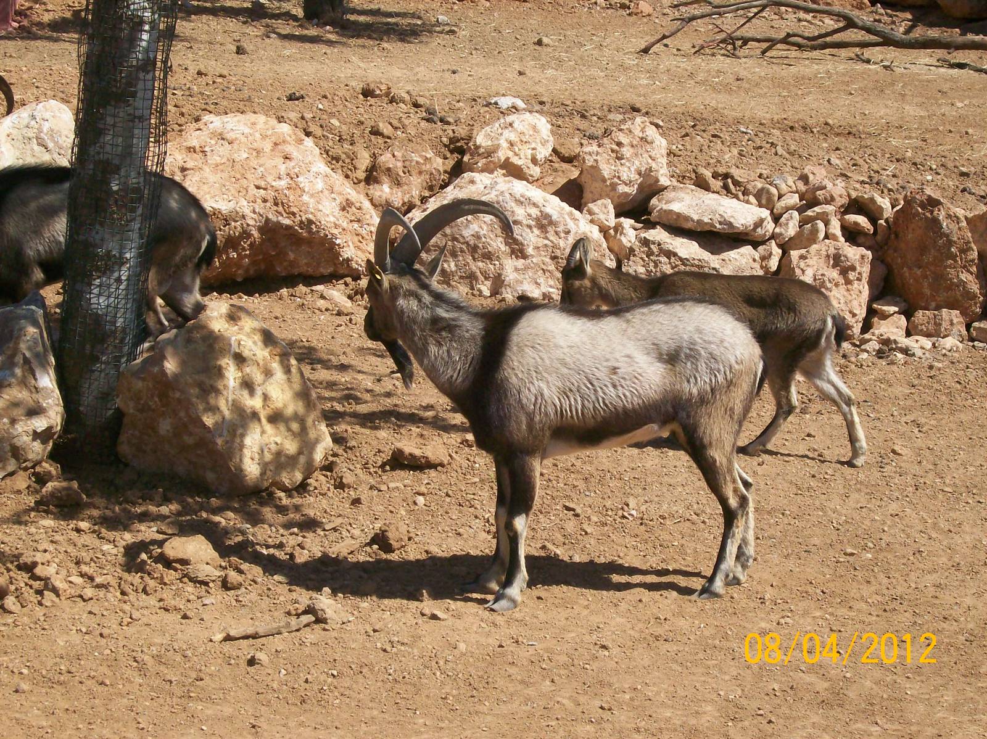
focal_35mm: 87
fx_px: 2479
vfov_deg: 17.0
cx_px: 494
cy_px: 370
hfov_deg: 22.5
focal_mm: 14.3
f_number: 7.6
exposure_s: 1/303
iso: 80
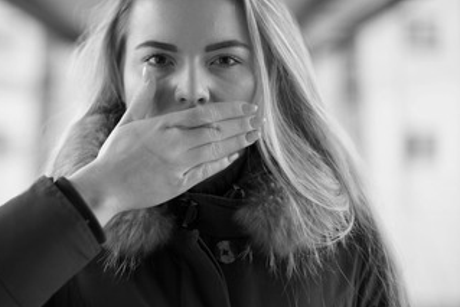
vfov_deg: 18.9
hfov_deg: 28.0
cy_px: 139
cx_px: 174
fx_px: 920
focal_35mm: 72
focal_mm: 50
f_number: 1.6
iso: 100
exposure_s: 1/100
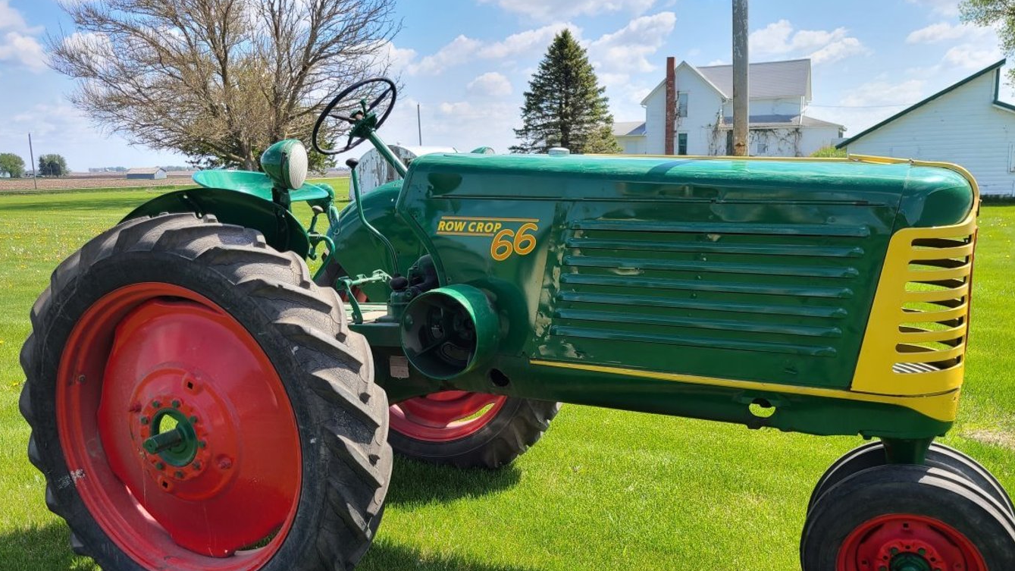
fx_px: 861
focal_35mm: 32
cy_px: 331
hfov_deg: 61.0
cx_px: 522
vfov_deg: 36.6
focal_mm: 5.4
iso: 40
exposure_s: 1/1046
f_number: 1.8
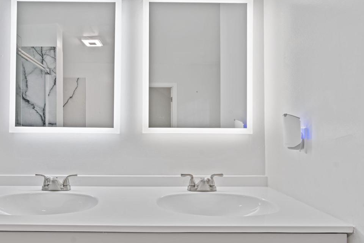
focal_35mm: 24
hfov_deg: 72.5
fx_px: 243
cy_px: 136
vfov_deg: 53.0
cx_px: 136
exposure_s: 1/4
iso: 200
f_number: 8
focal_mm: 16
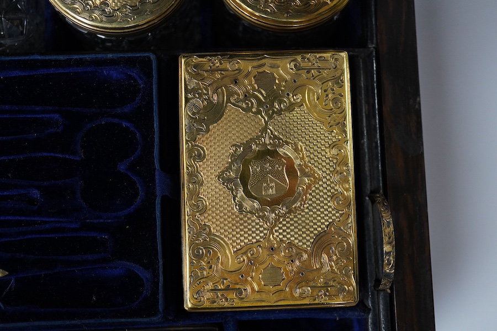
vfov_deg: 29.9
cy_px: 166
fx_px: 621
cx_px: 248
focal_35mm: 45
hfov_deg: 43.6
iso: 1250
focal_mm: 30
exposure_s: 1/160
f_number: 3.5
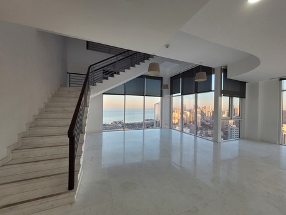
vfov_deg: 89.9
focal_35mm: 13
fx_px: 107
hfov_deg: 106.2
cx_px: 143
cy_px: 108
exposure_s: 1/100
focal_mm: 1.74
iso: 80
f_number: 2.2
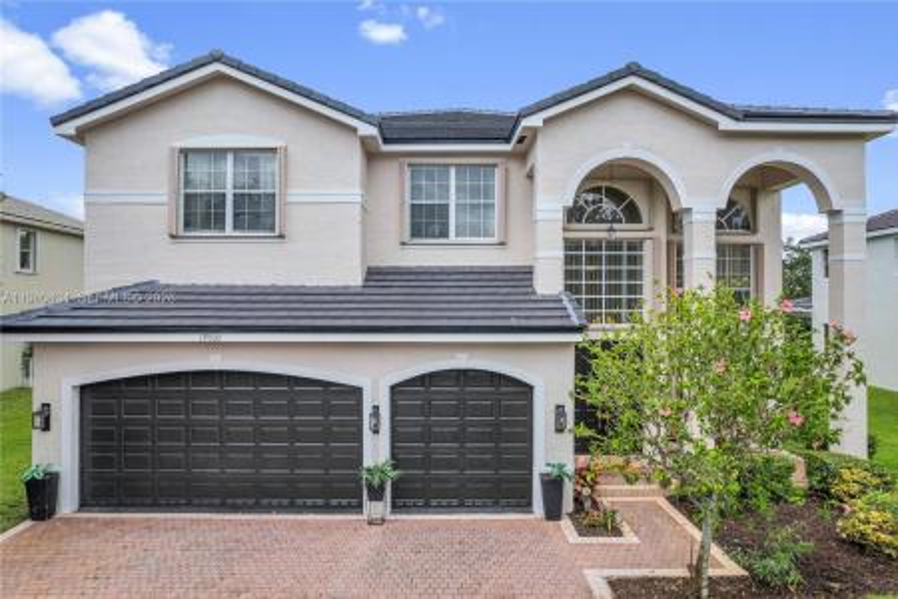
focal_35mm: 22
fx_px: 549
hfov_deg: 78.6
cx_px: 449
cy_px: 300
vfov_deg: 57.2
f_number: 2.8
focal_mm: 8.38
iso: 100
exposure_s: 1/180
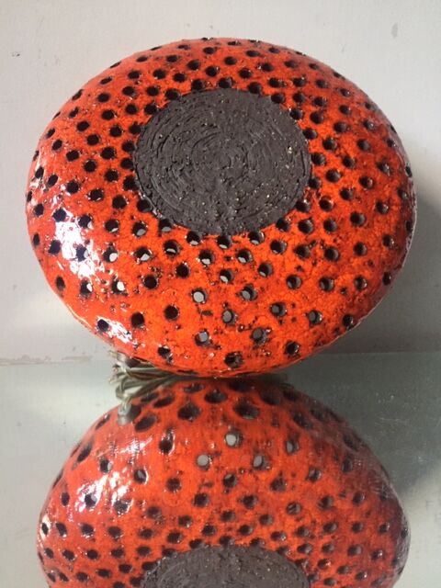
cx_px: 220
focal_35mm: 29
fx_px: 493
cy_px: 294
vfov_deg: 61.7
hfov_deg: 48.2
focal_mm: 4.15
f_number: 2.2
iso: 320
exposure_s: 1/33
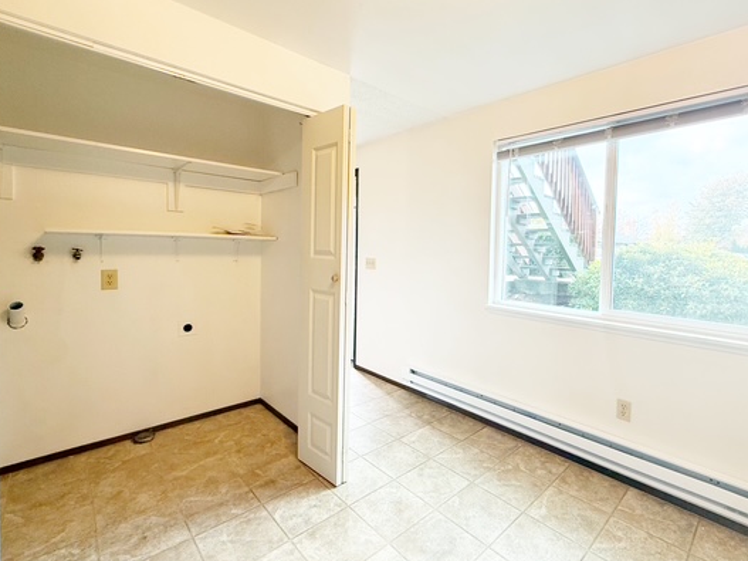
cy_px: 264
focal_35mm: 17
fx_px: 367
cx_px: 410
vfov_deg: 74.6
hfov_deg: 90.8
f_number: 2.2
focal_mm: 2.22
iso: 125
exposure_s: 1/120
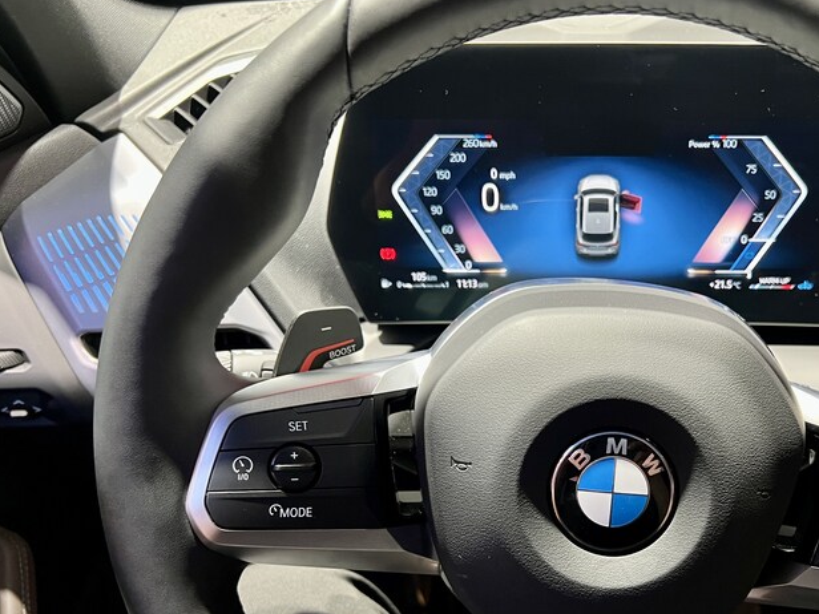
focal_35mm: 38
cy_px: 435
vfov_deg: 37.1
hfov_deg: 48.1
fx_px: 899
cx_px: 550
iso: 200
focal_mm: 5.7
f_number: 1.5
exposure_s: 1/49
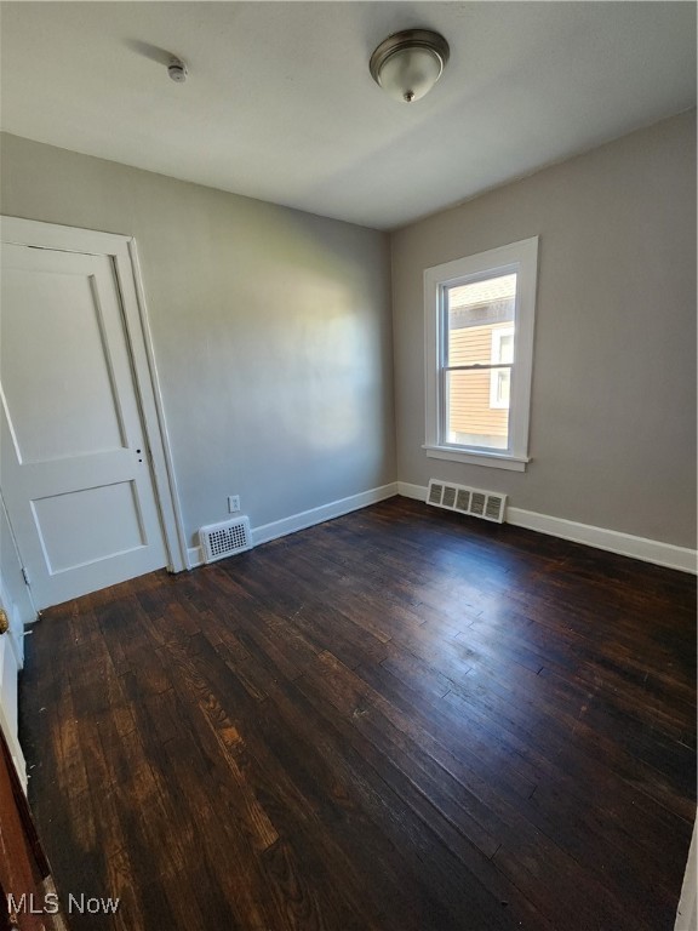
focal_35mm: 13
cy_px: 466
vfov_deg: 106.2
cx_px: 349
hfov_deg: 89.9
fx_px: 350
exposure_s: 1/60
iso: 320
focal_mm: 2.2
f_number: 2.2
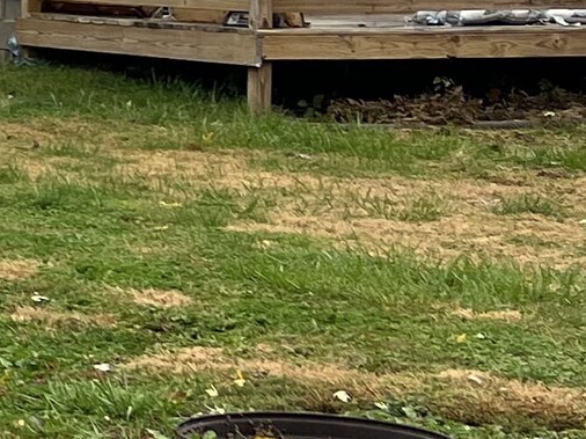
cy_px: -79
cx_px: -1089
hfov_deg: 9.9
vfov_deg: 9.3
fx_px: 2673
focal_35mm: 158
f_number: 1.5
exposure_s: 1/1048
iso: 50
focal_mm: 5.7
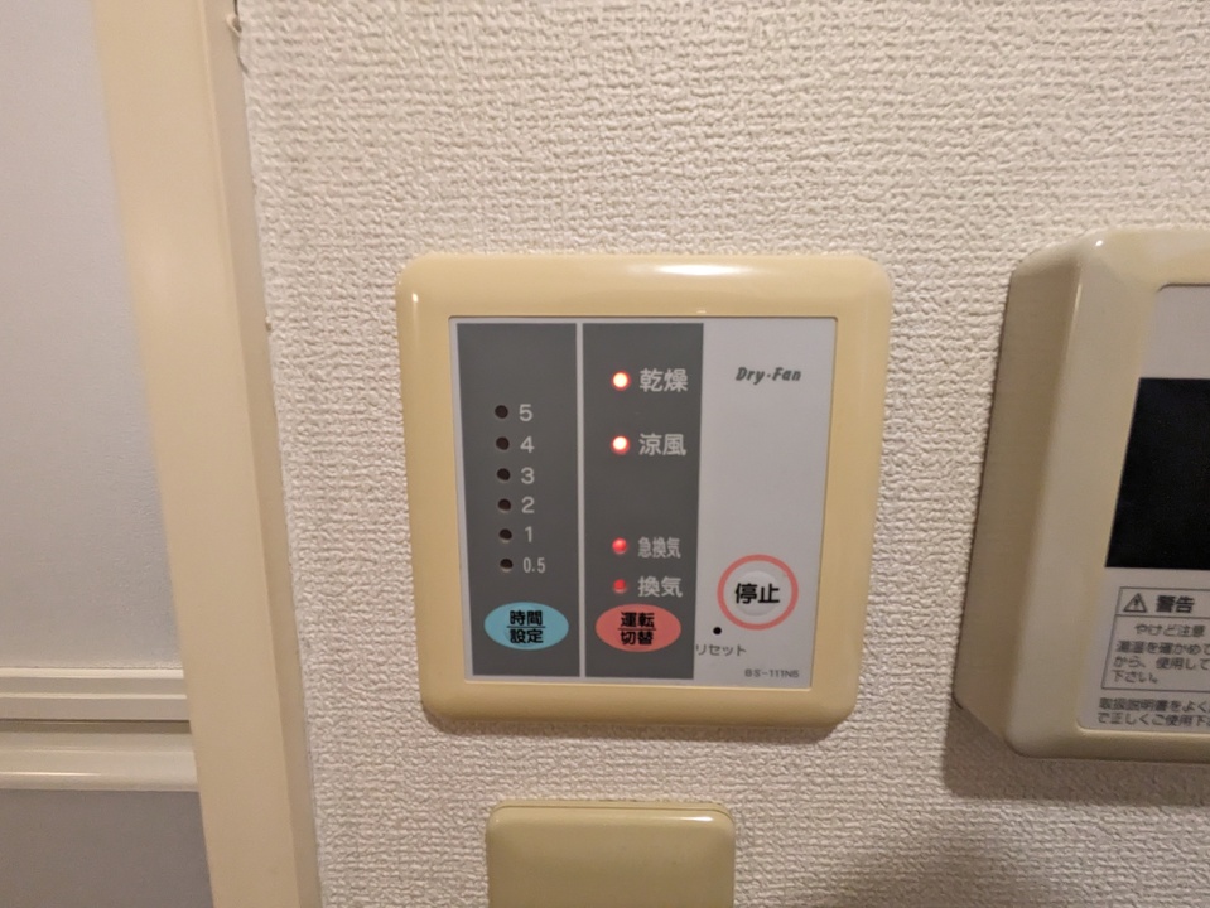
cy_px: 454
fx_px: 490
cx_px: 605
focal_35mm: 14
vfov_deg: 85.7
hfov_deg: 102.0
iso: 616
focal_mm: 1.83
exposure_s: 1/120
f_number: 2.2
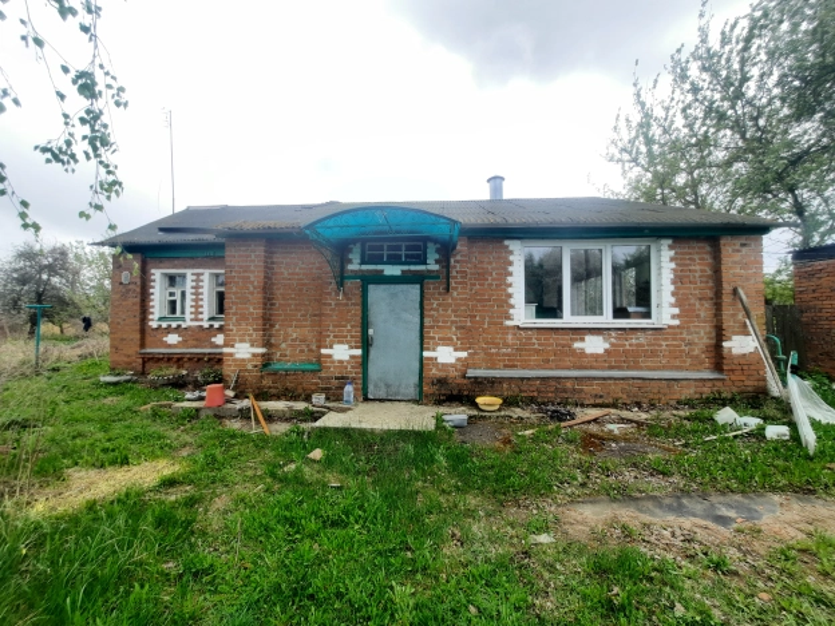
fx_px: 314
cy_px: 313
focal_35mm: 13
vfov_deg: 89.9
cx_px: 418
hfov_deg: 106.2
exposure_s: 1/109
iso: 40
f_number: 2.2
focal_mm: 1.74
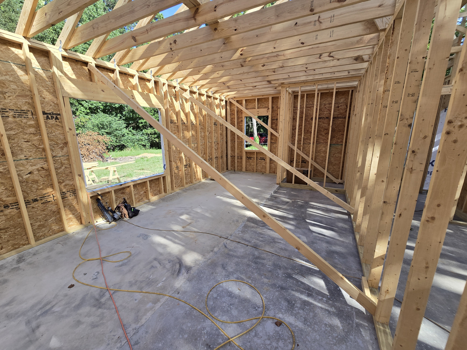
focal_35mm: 13
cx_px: 234
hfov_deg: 106.2
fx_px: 175
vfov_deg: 89.9
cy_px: 175
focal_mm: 2.2
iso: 50
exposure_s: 1/484
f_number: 2.2
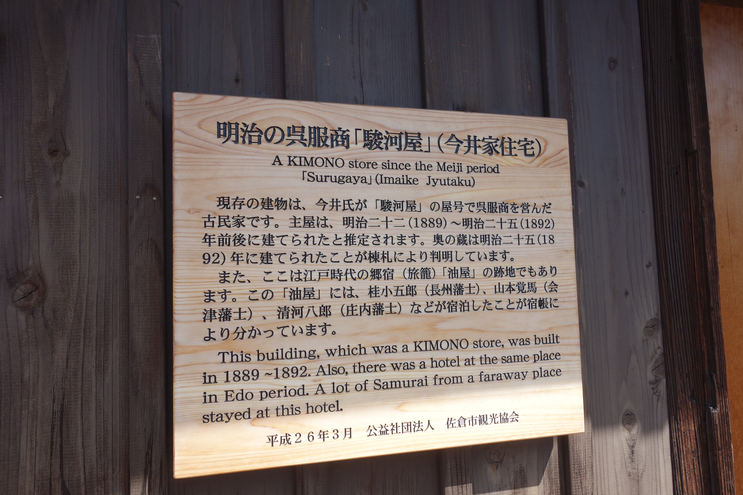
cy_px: 248
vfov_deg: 46.4
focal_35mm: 28
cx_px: 372
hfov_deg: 65.5
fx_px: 578
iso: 125
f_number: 5.6
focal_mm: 10.4
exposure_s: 1/200
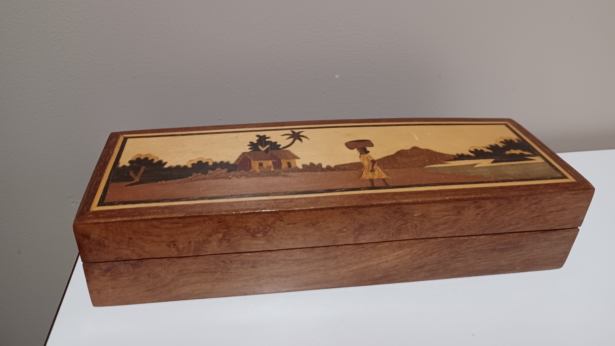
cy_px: 128
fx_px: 457
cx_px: 310
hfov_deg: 67.9
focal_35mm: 28
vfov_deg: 41.2
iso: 800
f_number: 1.8
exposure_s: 1/20
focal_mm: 4.6
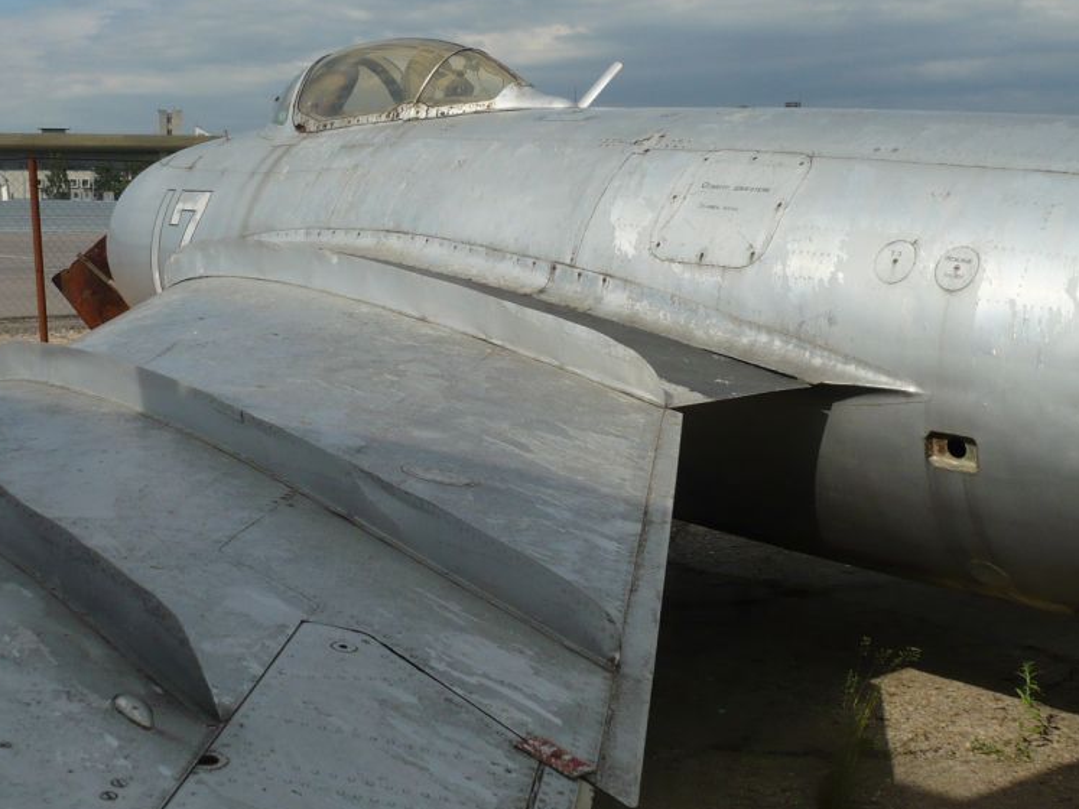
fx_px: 1496
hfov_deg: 39.6
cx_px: 462
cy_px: 357
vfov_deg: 30.2
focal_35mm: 48
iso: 100
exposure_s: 1/400
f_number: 8
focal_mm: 5.8
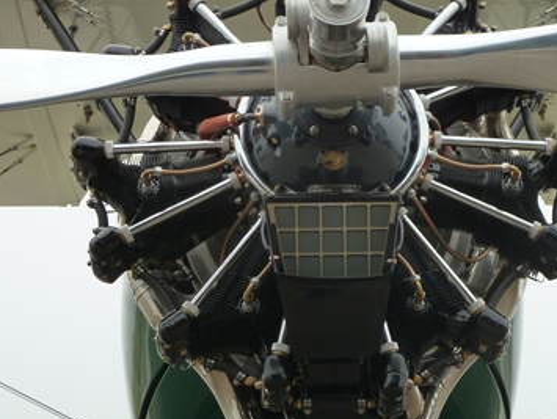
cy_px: 231
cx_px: 328
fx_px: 1337
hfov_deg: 23.5
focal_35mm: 83
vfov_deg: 17.8
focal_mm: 9.7
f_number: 3.9
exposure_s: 1/40
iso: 160
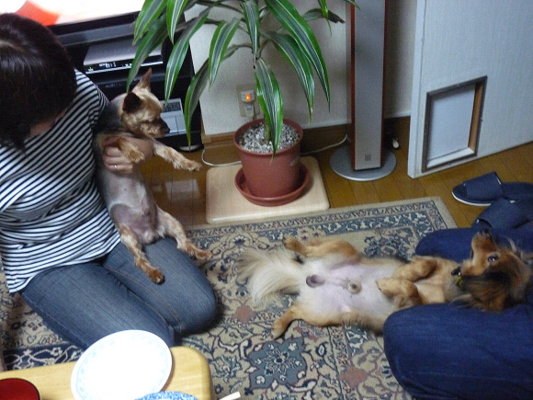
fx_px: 570
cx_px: 266
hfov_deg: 50.1
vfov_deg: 38.7
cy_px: 200
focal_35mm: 37
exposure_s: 1/20
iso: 800
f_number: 3
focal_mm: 6.6
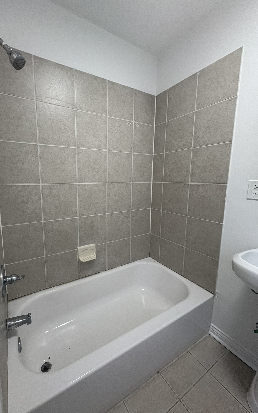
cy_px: 205
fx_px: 169
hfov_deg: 74.0
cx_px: 103
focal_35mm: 15
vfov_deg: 101.5
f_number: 2.2
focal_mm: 2.22
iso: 200
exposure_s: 1/120
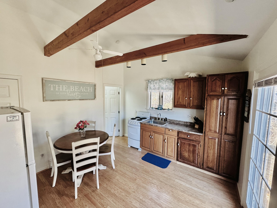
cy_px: 104
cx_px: 138
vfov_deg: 85.7
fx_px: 112
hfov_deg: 102.1
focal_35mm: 14
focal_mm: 2.22
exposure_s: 1/99
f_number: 2.2
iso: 250
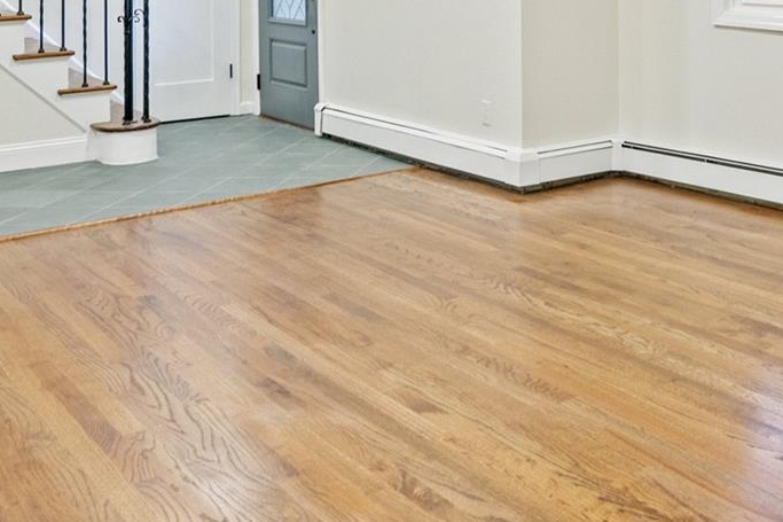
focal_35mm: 48
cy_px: -51
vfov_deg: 26.0
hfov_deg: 38.7
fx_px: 1044
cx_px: 680
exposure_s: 1/10
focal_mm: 16
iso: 1000
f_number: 5.6
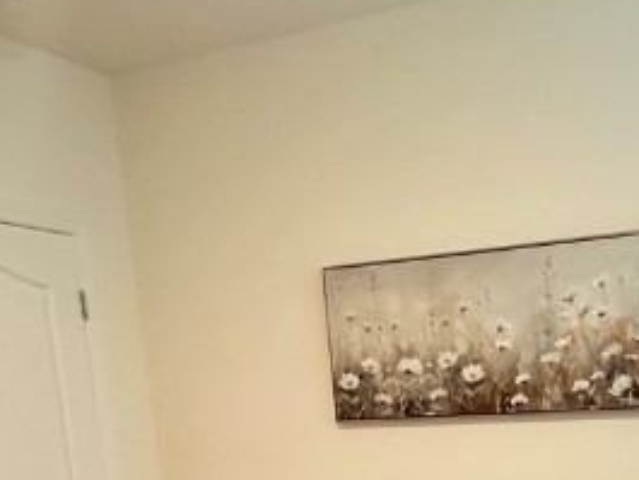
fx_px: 997
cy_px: 661
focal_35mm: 54
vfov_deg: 23.2
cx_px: 497
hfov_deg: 34.6
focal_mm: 2.22
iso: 320
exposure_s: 1/60
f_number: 2.2
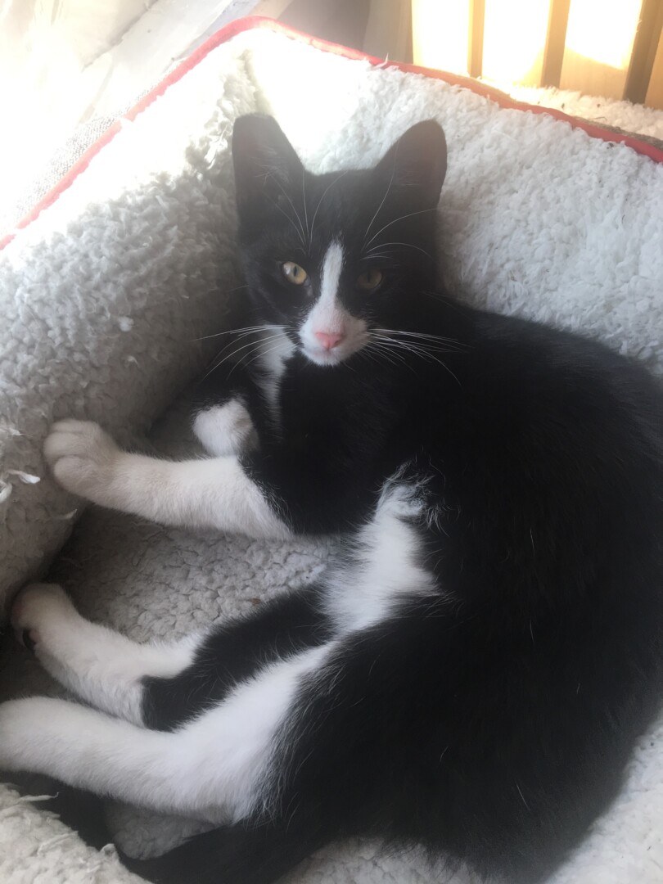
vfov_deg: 61.7
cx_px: 332
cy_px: 442
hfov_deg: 48.2
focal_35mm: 29
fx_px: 741
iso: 40
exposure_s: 1/120
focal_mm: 4.15
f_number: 2.2
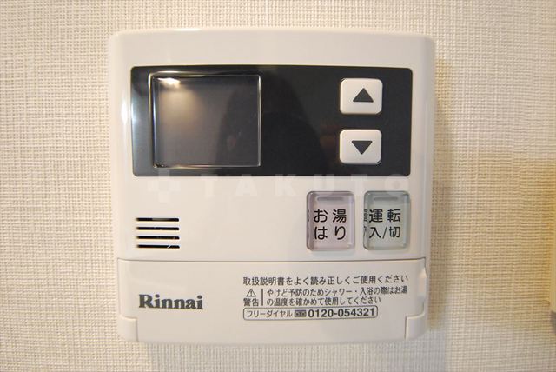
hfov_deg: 94.9
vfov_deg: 72.2
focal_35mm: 16
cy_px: 186
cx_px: 278
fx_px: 255
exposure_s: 1/25
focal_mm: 11
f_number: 5
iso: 1600
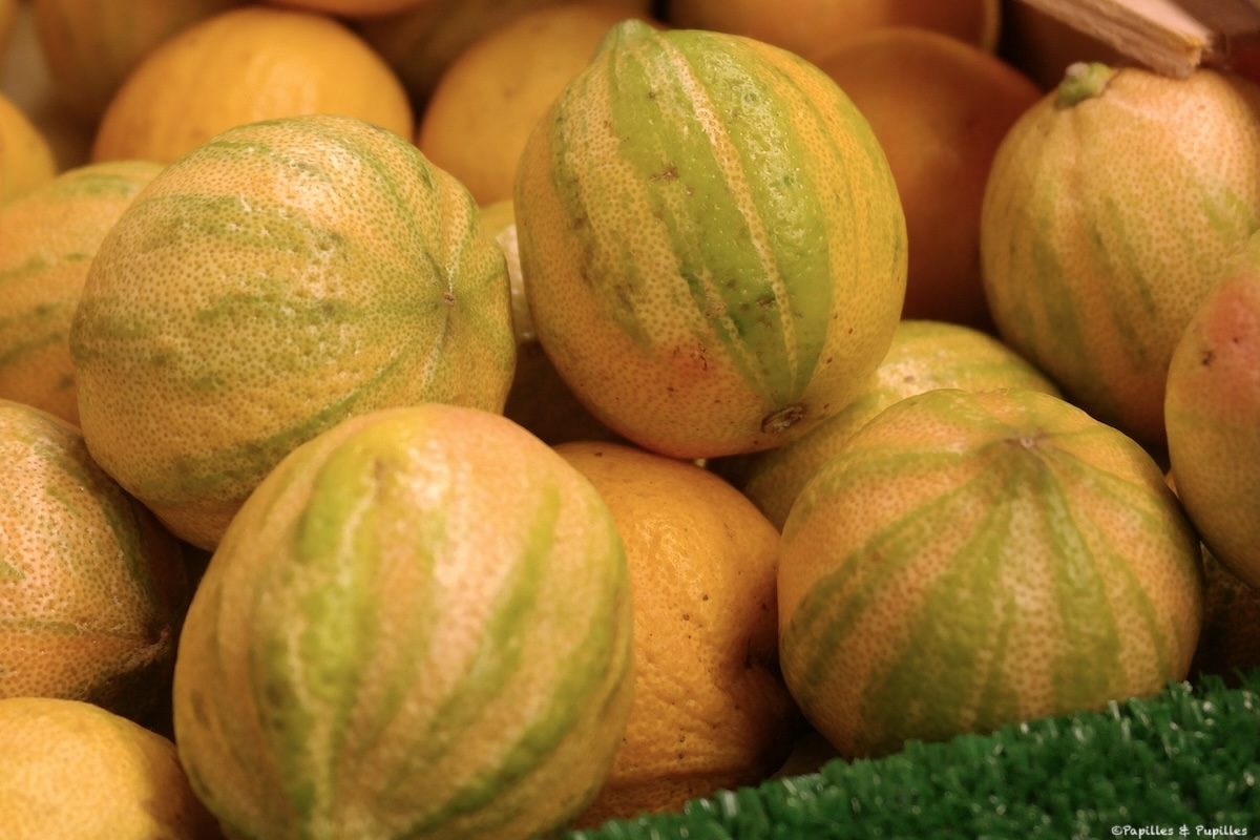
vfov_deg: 25.5
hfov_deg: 37.5
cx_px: 630
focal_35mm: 53
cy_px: 420
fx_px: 1855
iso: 400
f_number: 4.5
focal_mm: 35
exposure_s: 1/60
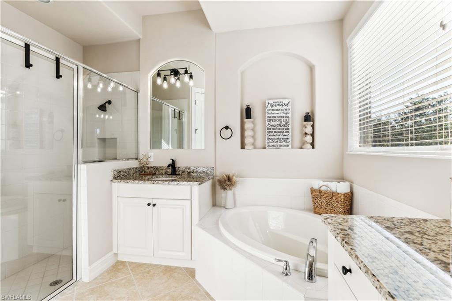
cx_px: 226
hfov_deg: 96.8
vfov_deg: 73.7
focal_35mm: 16
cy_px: 150
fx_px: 201
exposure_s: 1/80
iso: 200
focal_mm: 16
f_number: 9
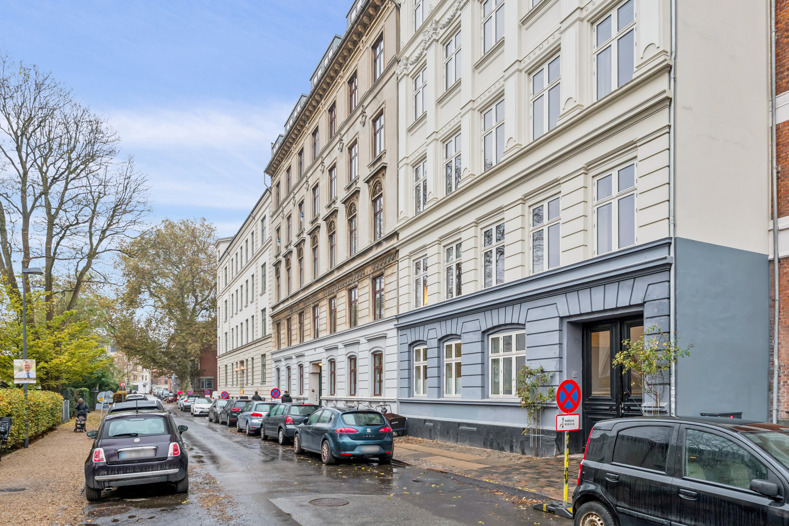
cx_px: 394
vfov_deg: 55.8
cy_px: 263
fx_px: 496
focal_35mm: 23
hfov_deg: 77.0
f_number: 6.3
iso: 400
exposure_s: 1/25
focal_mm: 15.1
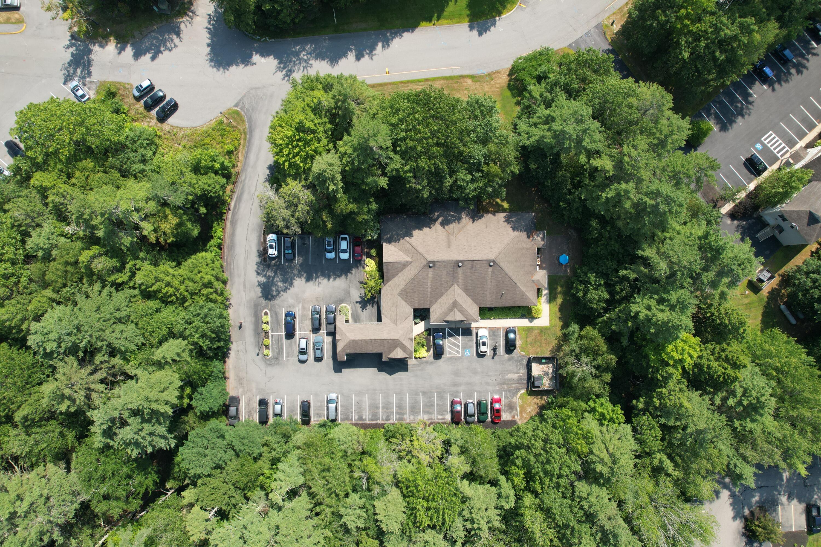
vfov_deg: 57.2
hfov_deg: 78.6
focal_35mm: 22
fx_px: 502
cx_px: 410
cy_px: 274
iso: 100
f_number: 2.8
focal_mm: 8.38
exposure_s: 1/50
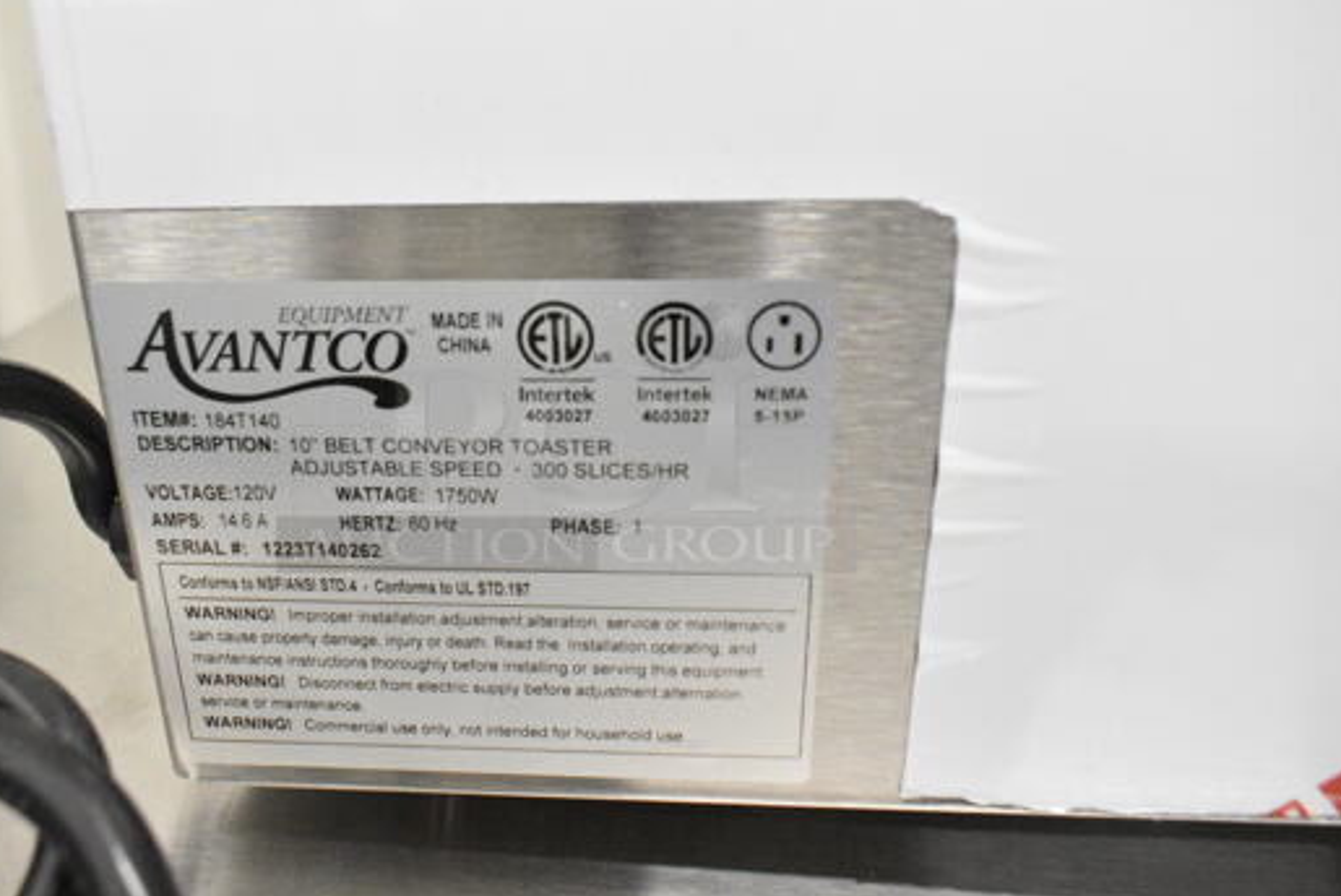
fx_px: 1193
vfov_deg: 41.2
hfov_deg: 58.4
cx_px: 568
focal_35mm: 32
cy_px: 435
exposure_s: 1/160
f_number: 6.3
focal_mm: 18
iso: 6400
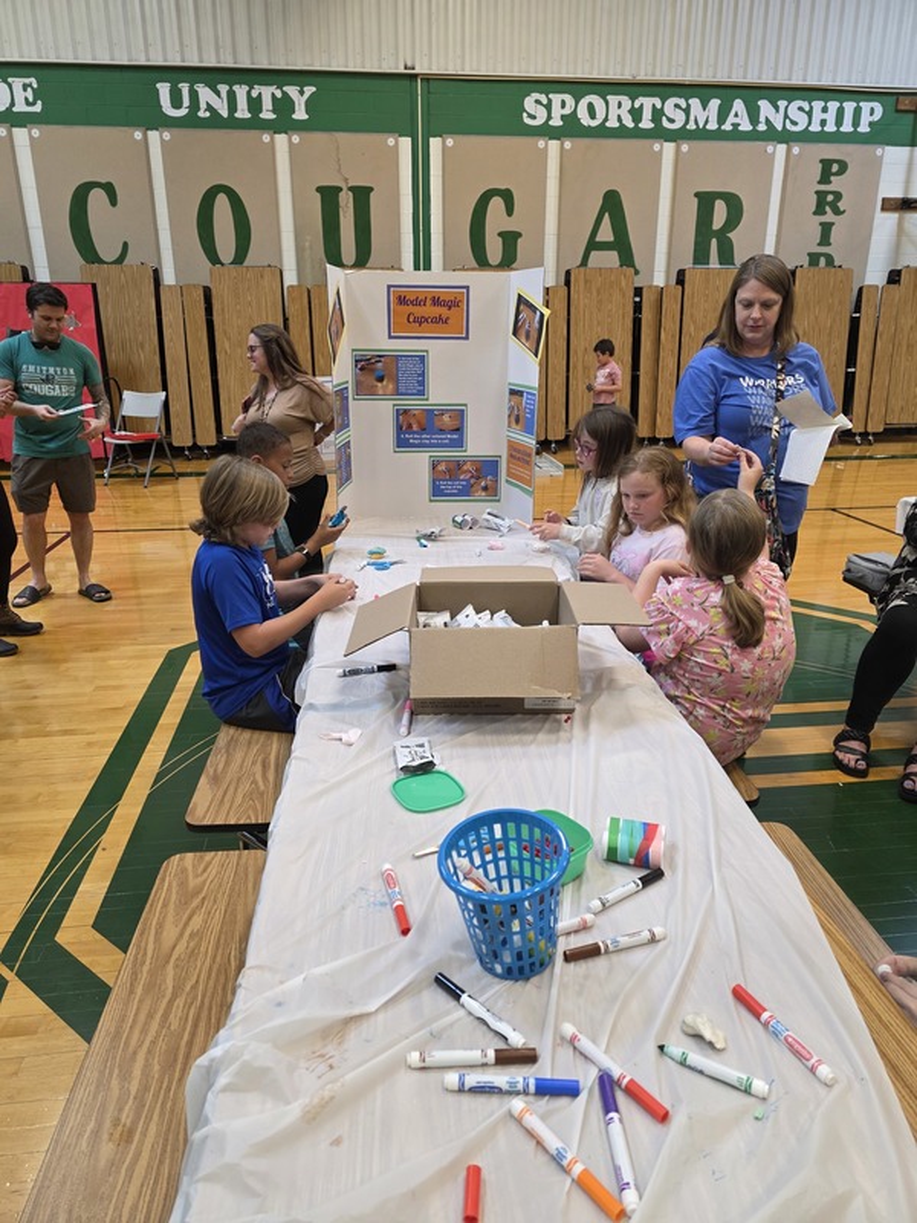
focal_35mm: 23
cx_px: 458
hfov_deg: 58.9
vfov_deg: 73.9
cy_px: 612
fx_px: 812
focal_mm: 6.3
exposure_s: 1/62.5
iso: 160
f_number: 1.7
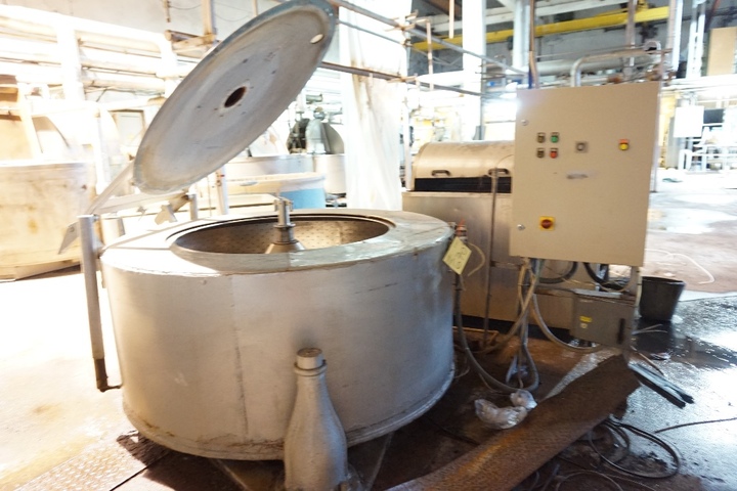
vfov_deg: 53.1
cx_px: 368
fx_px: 491
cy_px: 246
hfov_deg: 73.7
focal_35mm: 24
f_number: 3.5
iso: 3200
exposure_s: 1/4
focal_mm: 16
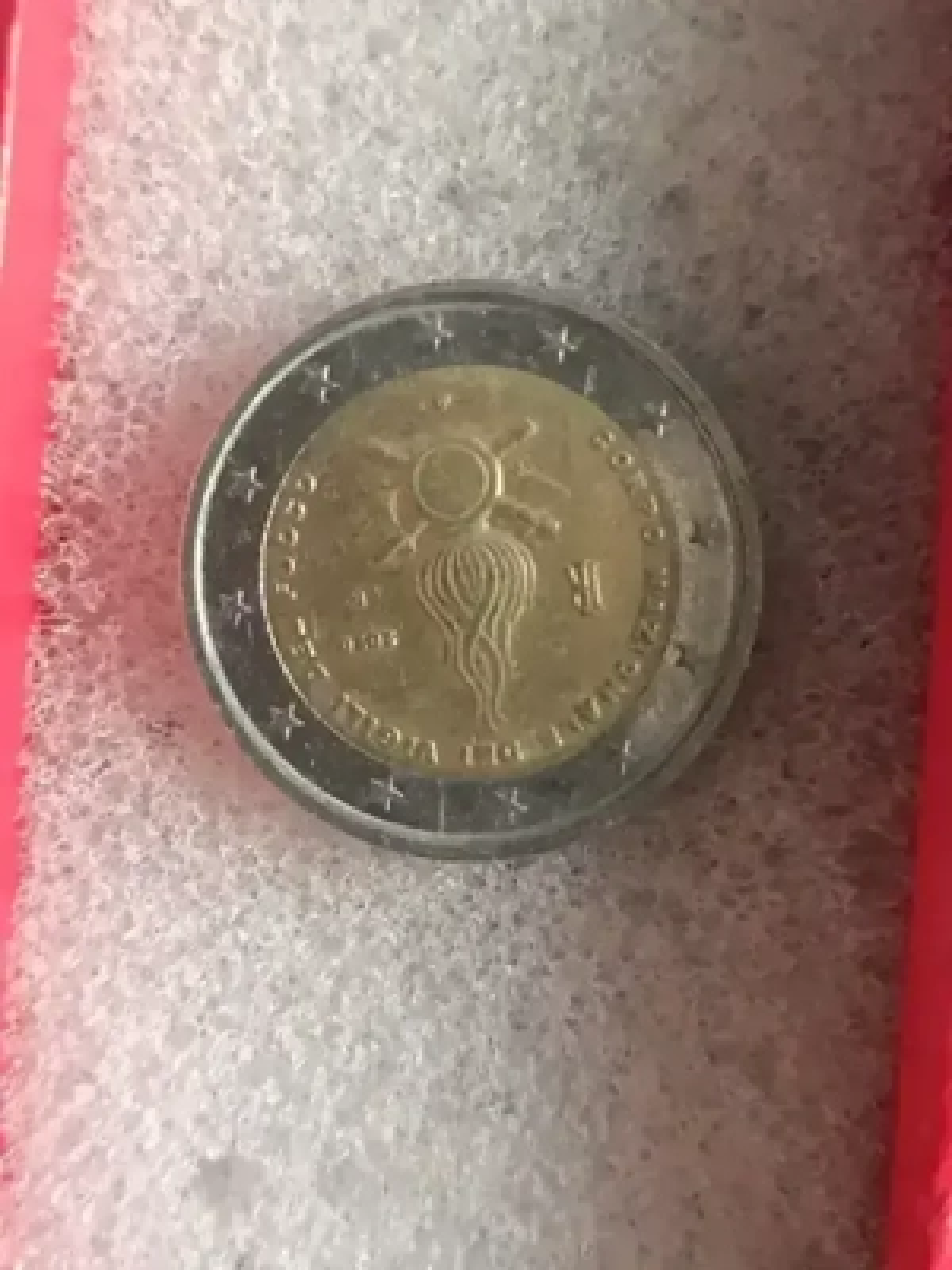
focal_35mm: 24
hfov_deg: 56.8
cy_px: 635
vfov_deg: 71.6
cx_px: 476
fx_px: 880
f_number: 1.88
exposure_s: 1/50.3
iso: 669
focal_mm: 5.59
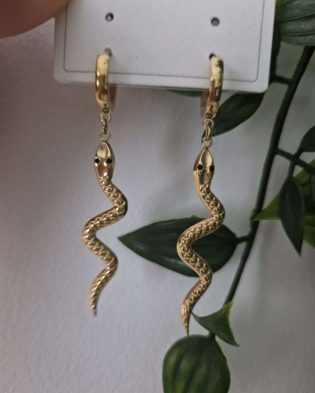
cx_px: 157
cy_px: 202
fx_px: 280
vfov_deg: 70.3
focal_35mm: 24
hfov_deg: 58.8
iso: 640
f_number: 1.8
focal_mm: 5.4
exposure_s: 1/25
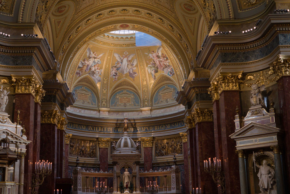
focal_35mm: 50
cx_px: 116
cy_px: 120
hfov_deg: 39.4
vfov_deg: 26.9
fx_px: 403
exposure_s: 1/60
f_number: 2.8
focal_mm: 26
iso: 1600
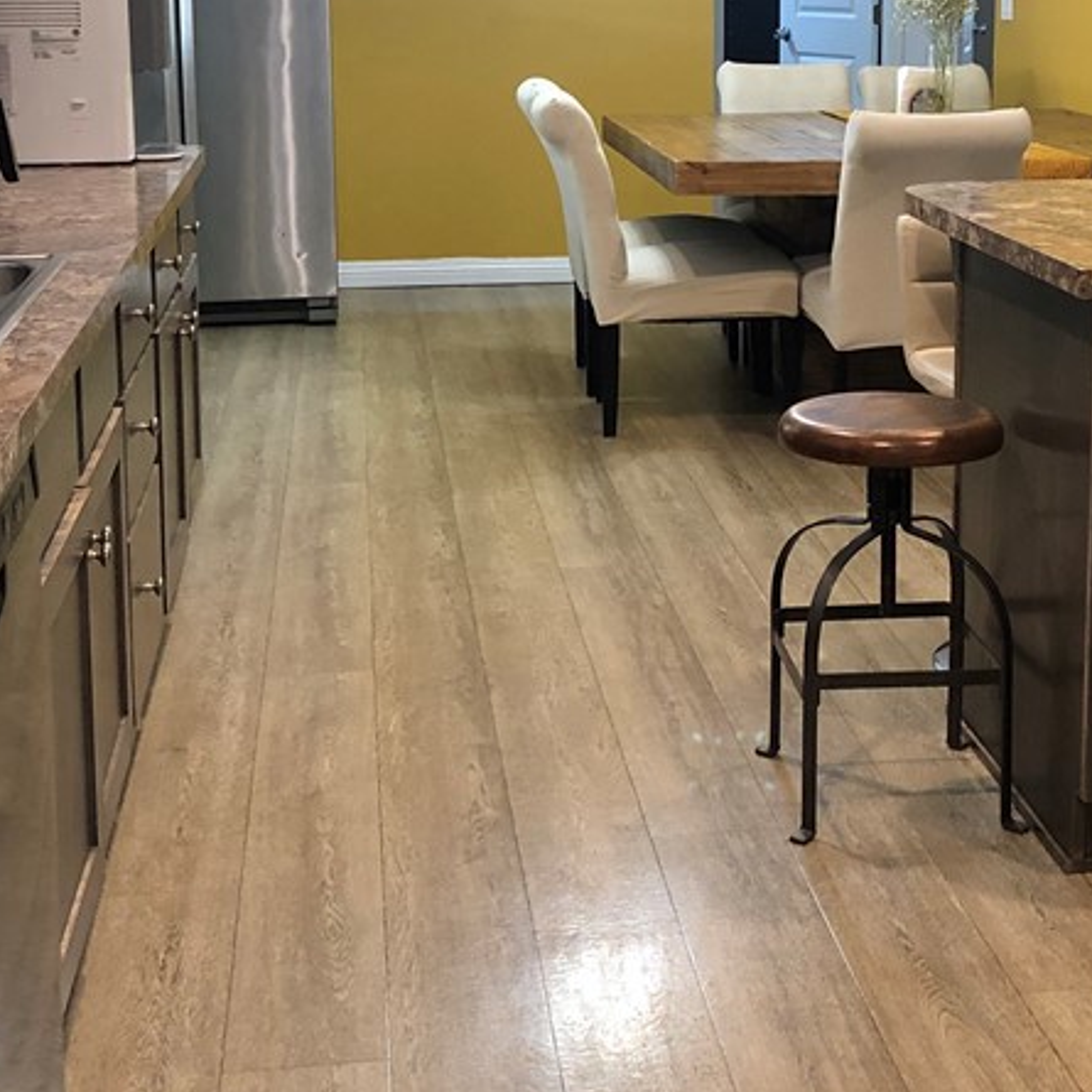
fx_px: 2034
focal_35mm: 57
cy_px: 253
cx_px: 648
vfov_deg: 29.5
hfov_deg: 30.0
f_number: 1.8
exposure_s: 1/15
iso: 64
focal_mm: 3.99
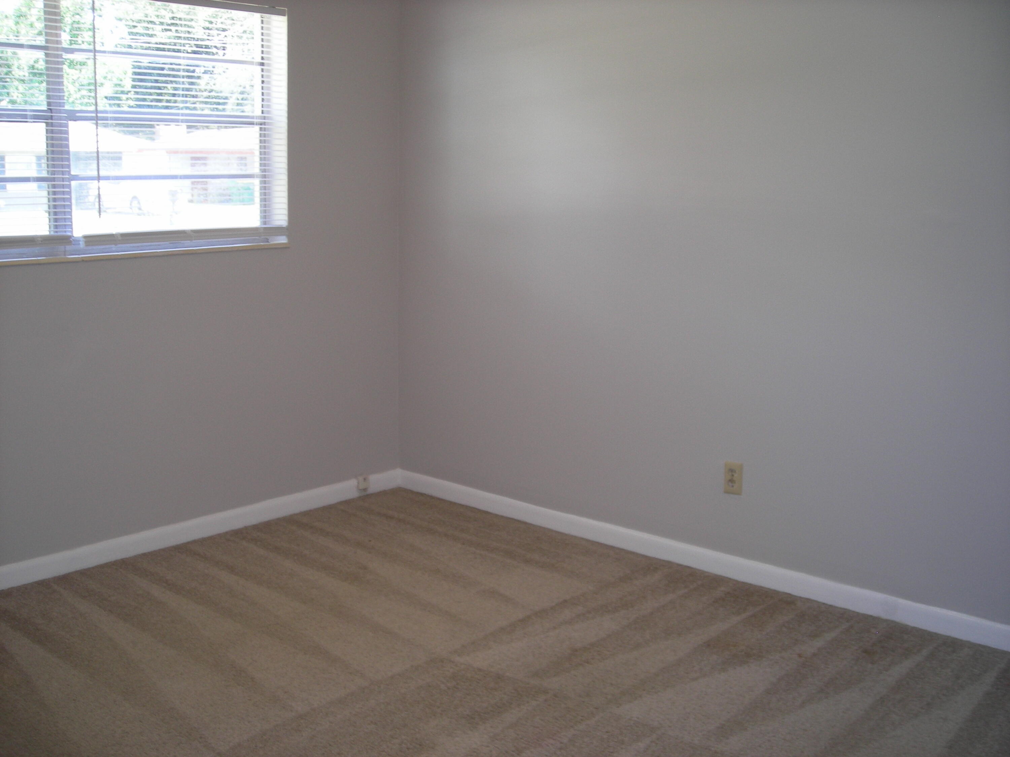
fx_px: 1109
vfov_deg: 37.7
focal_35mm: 38
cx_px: 505
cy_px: 378
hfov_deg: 49.0
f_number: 3.2
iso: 65
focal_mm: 6.3
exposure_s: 1/30
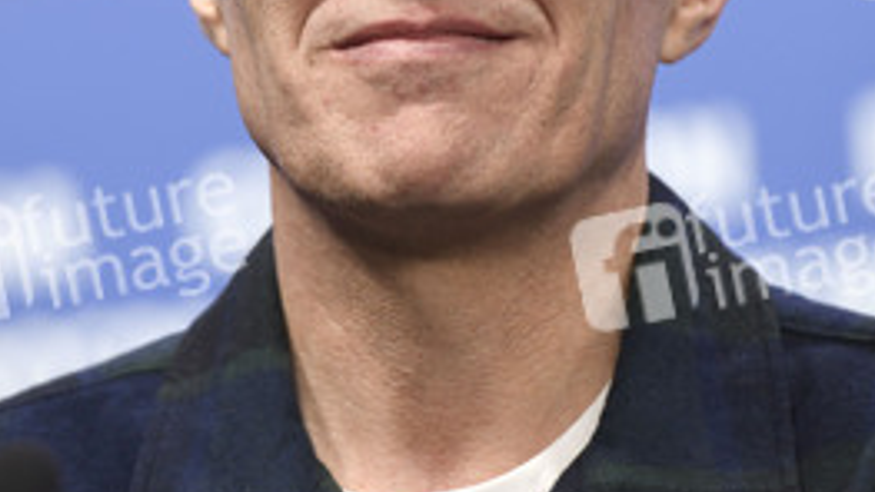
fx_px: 7379
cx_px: 439
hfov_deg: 6.8
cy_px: 86
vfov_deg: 3.8
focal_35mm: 318
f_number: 3.5
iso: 1250
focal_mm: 200
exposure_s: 1/320
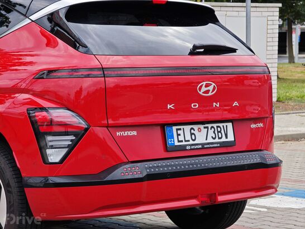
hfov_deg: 16.4
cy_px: 114
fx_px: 1058
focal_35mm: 120
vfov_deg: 12.4
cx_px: 152
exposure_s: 1/560
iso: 50
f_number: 2.5
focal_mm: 19.4
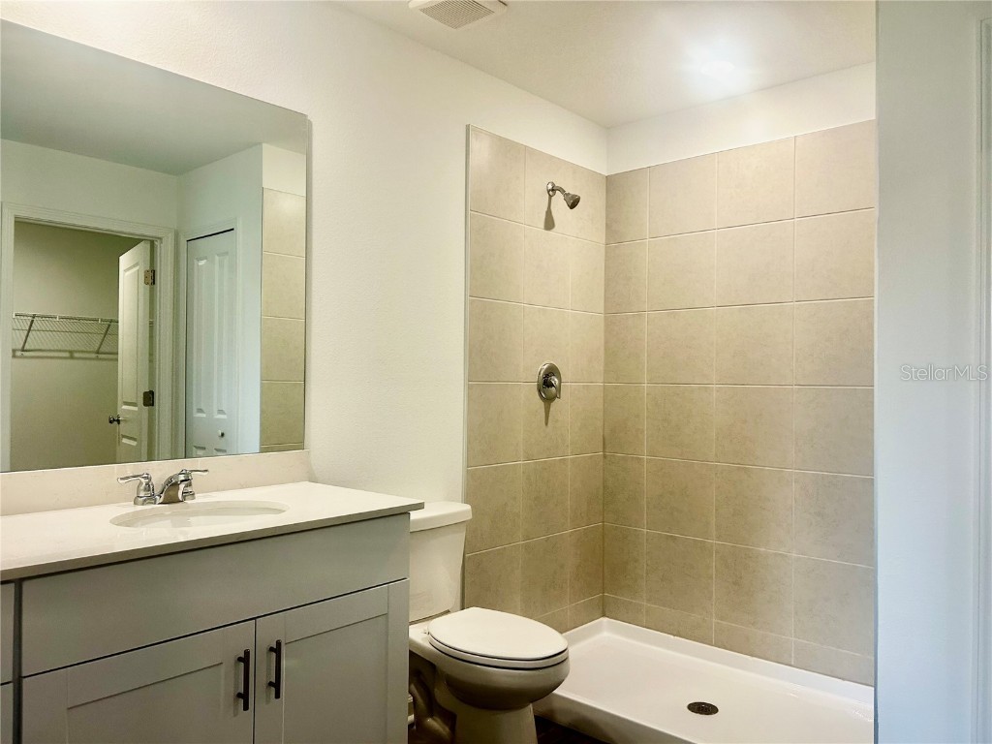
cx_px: 496
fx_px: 745
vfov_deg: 53.1
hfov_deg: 67.3
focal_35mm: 26
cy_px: 372
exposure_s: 1/120
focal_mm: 5.7
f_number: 1.5
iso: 100
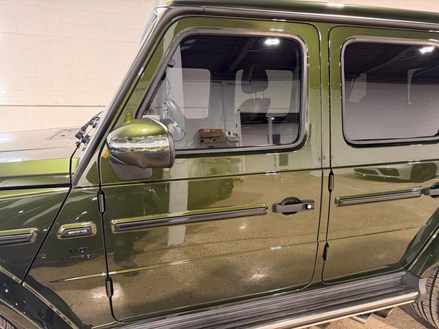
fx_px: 304
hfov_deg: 71.6
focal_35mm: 24
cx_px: 220
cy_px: 164
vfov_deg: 56.8
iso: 320
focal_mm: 6.76
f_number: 1.78
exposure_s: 1/60
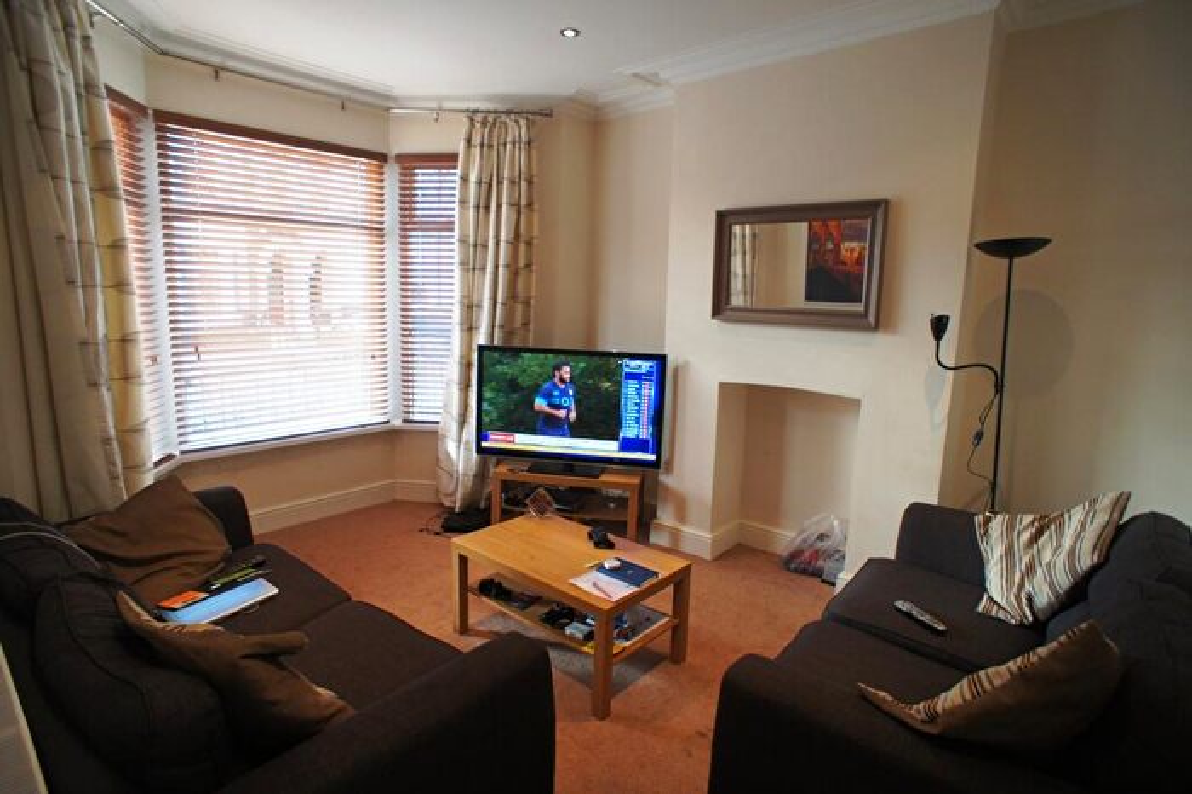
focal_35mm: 24
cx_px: 596
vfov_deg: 53.1
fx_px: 794
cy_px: 397
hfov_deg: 73.8
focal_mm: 16
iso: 200
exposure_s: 1/40
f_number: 3.2
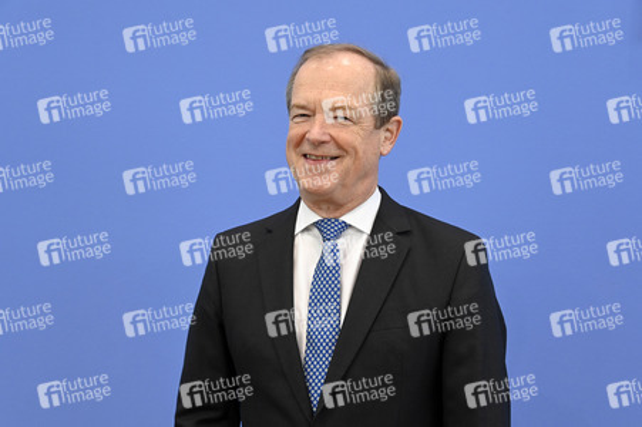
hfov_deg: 34.5
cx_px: 321
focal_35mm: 58
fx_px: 1034
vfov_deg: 23.3
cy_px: 214
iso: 4000
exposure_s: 1/400
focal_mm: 58
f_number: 5.6
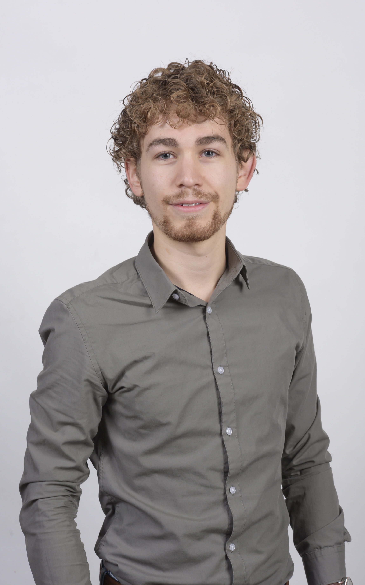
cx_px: 180
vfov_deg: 23.8
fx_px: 1385
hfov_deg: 15.0
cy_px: 293
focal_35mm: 87
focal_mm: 85
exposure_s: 1/125
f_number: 11
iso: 200
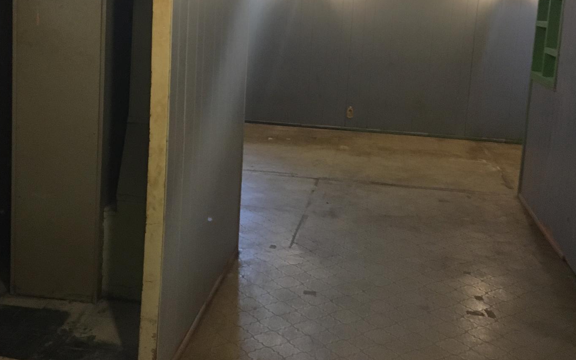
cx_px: 263
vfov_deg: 27.6
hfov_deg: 43.5
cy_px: 90
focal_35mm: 46
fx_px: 722
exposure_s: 1/17
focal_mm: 4.15
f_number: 2.2
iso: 250
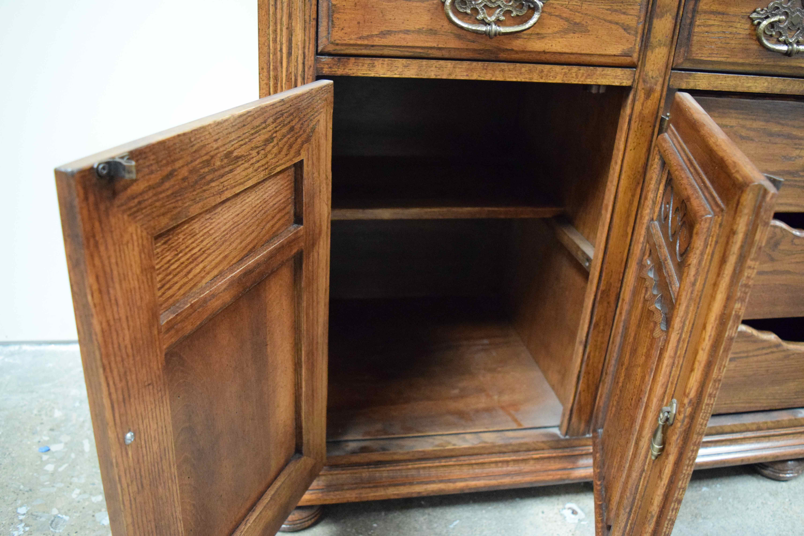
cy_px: 268
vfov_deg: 41.7
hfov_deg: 59.5
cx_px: 402
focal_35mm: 32
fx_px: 703
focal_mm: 21
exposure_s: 1/40
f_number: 3.8
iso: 6400
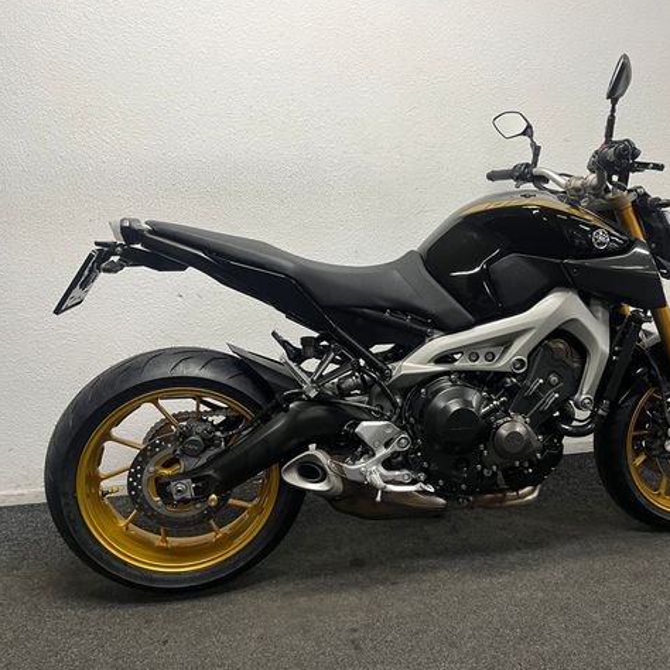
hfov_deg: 52.2
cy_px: 332
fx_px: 679
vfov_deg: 52.5
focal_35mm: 31
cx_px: 404
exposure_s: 1/50
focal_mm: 5.1
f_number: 1.6
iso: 80
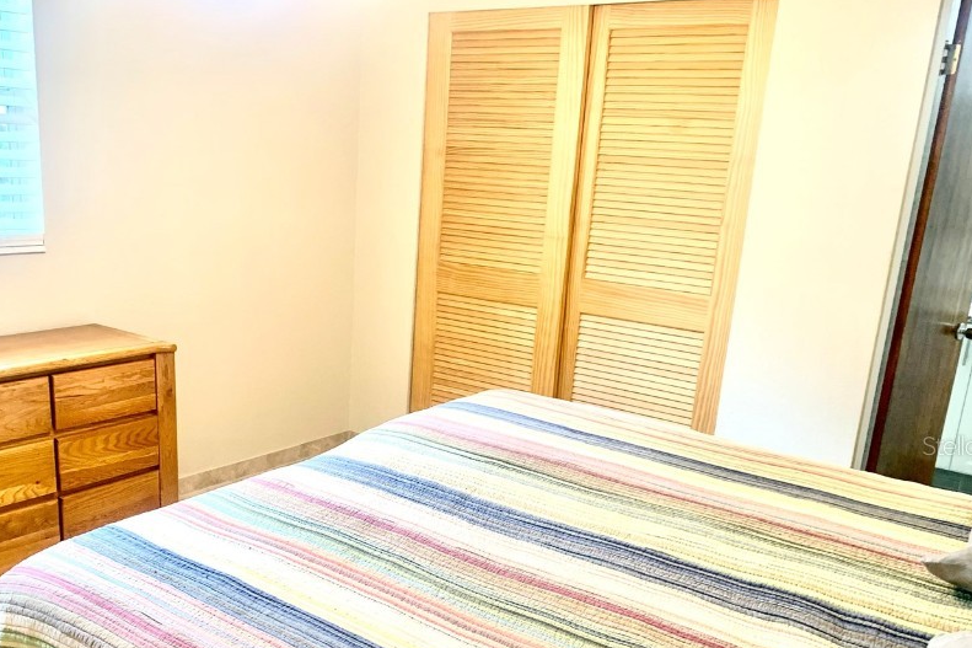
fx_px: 945
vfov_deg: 37.3
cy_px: 445
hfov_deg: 54.2
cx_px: 409
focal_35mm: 35
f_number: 1.8
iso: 100
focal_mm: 4.25
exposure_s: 1/60
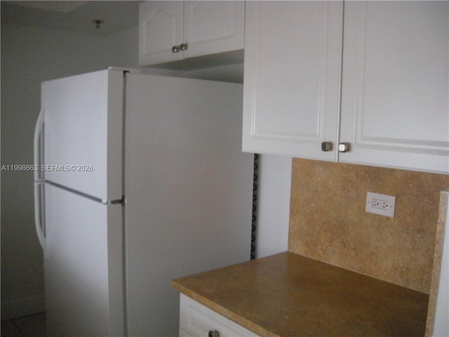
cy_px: 168
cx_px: 224
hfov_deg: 52.6
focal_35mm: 35
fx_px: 454
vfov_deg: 40.7
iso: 400
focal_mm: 5.9
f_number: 3.8
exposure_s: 1/25.7
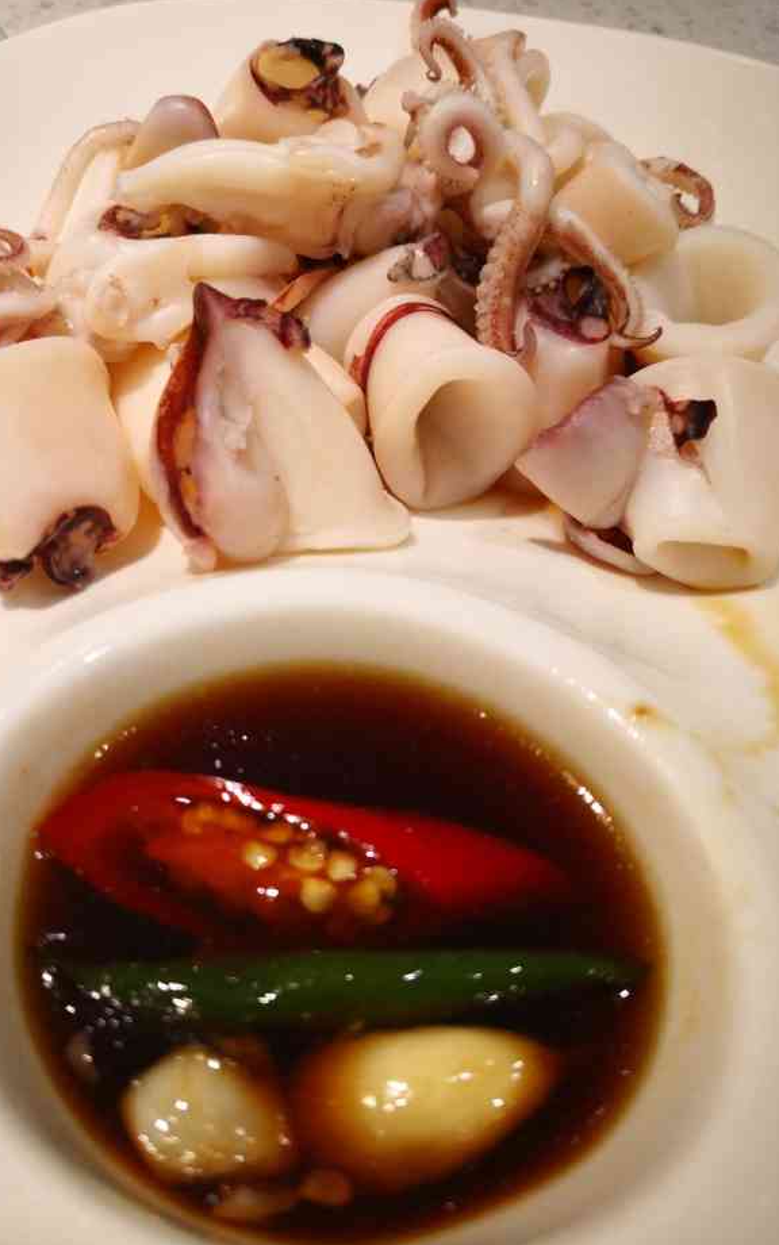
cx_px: 330
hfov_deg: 43.0
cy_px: 625
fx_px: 985
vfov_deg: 64.6
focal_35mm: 29
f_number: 1.6
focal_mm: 3.95
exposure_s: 1/100
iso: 160
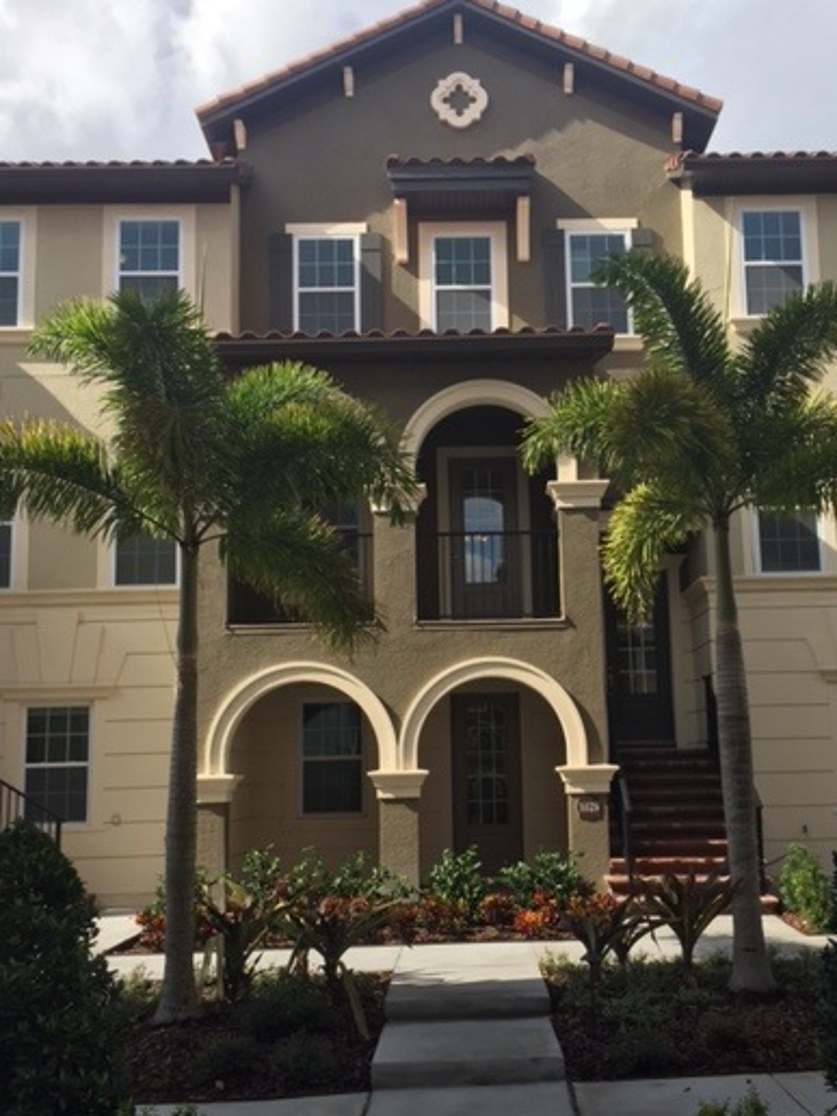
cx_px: 480
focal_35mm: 36
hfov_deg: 39.6
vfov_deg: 51.3
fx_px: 1161
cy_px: 603
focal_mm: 4.15
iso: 32
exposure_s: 1/1364
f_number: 2.2
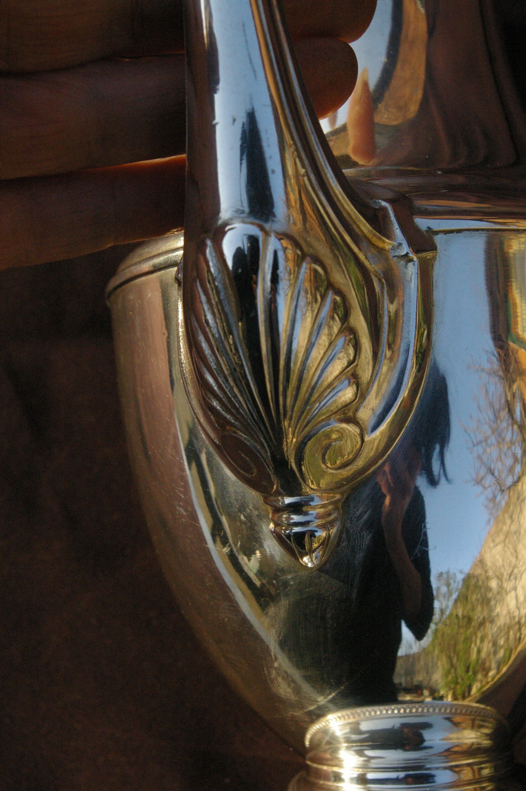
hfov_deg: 34.1
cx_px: 263
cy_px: 396
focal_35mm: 39
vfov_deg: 49.6
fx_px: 856
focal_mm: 26
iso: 1600
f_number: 8
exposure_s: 1/500
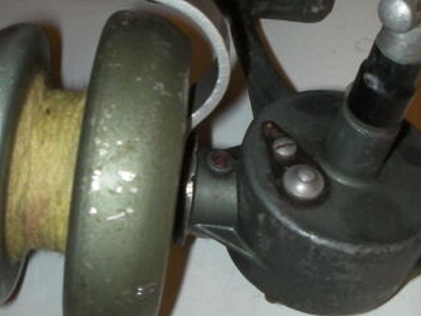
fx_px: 718
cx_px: 233
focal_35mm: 59
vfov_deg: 24.8
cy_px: 147
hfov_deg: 32.7
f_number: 5.6
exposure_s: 1/30
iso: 200
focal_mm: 6.3
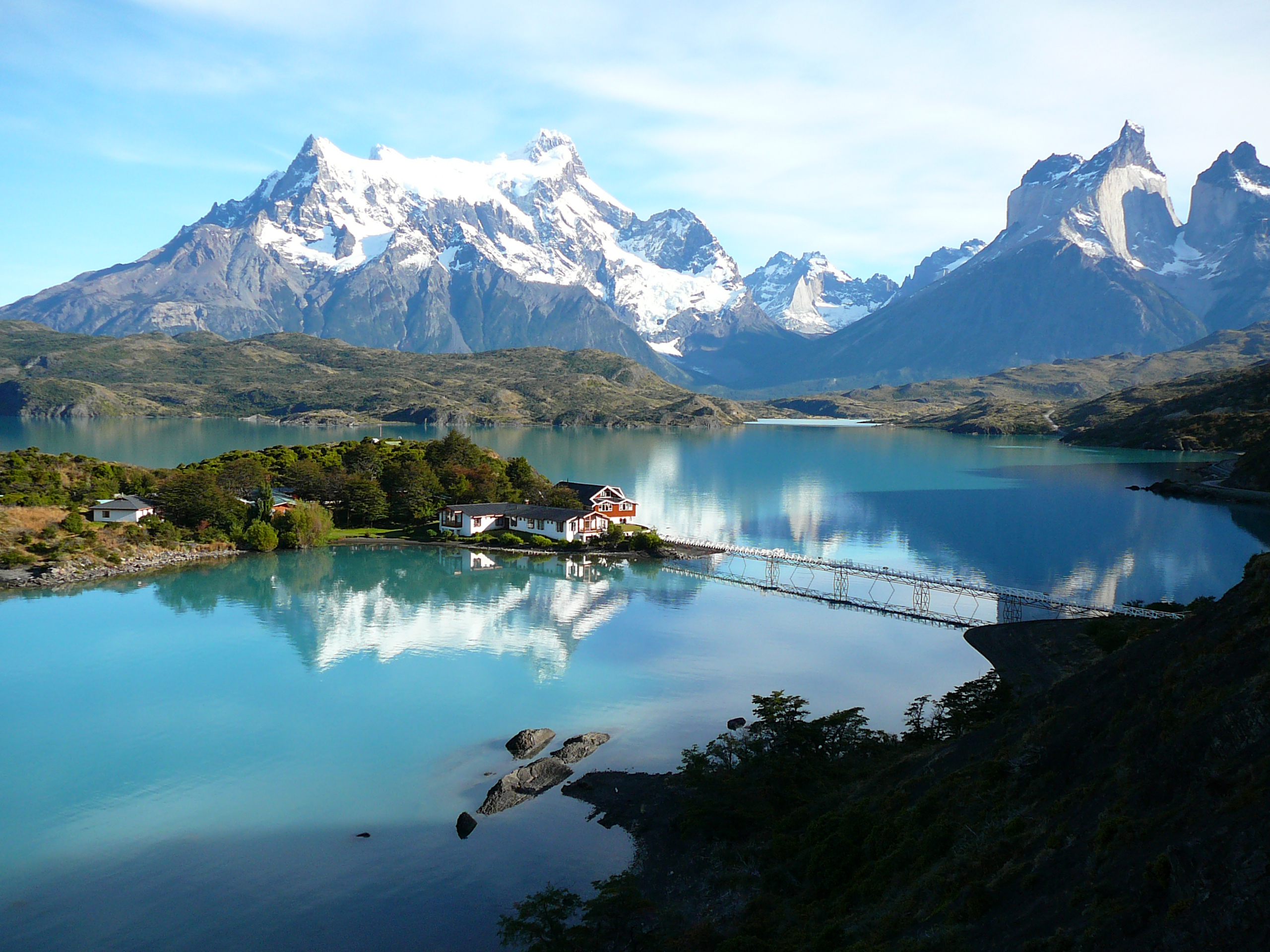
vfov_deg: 40.7
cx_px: 635
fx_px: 1284
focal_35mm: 35
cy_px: 476
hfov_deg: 52.6
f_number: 2.8
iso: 80
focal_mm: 5.2
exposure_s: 1/800
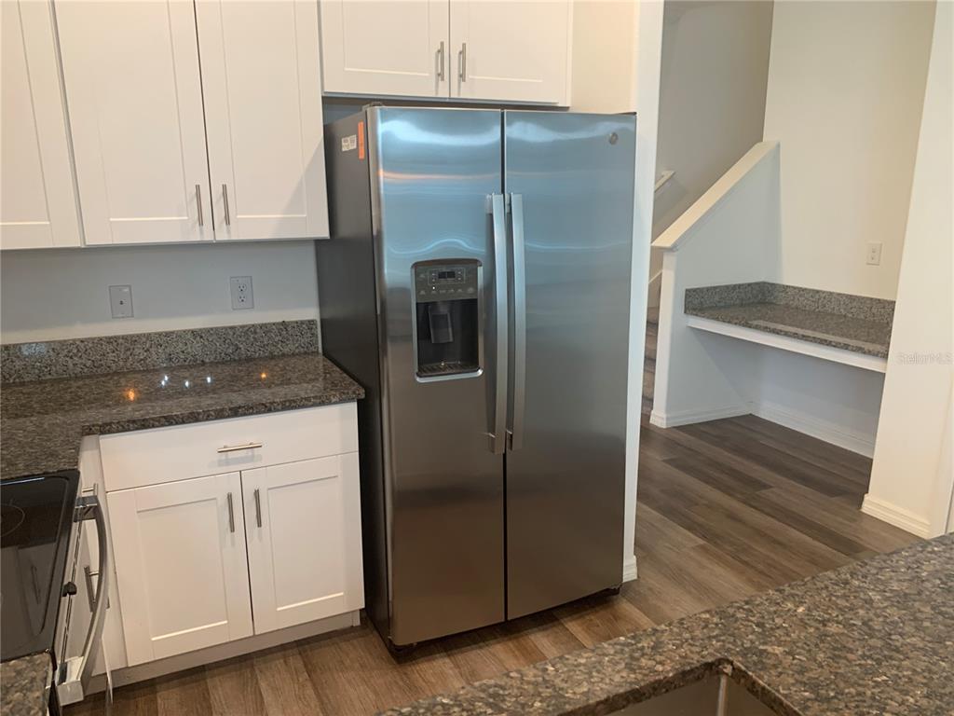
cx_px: 477
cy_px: 358
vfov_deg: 53.1
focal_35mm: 26
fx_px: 717
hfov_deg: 67.3
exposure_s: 1/60
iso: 100
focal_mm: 4.25
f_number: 1.8
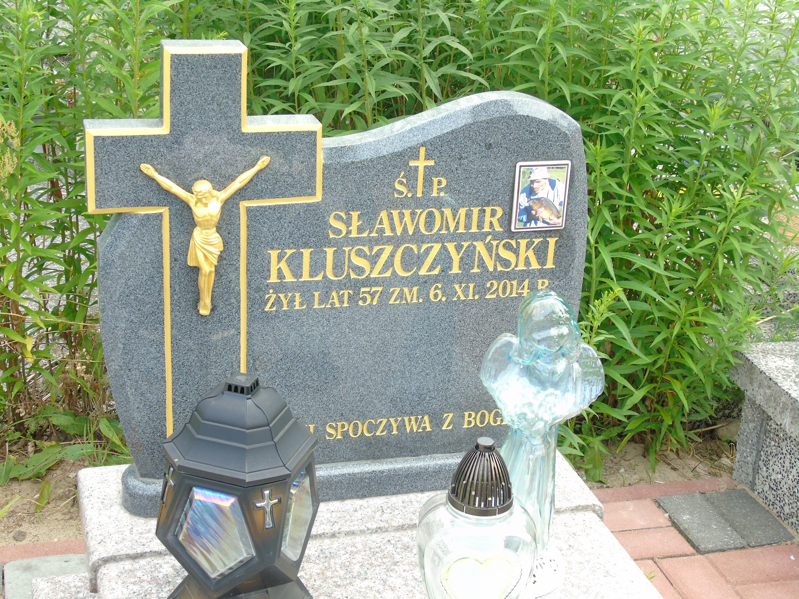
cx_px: 400
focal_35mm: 54
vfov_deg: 27.0
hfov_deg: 35.5
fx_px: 1246
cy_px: 300
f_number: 4.3
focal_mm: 9.6
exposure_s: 1/50
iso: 80
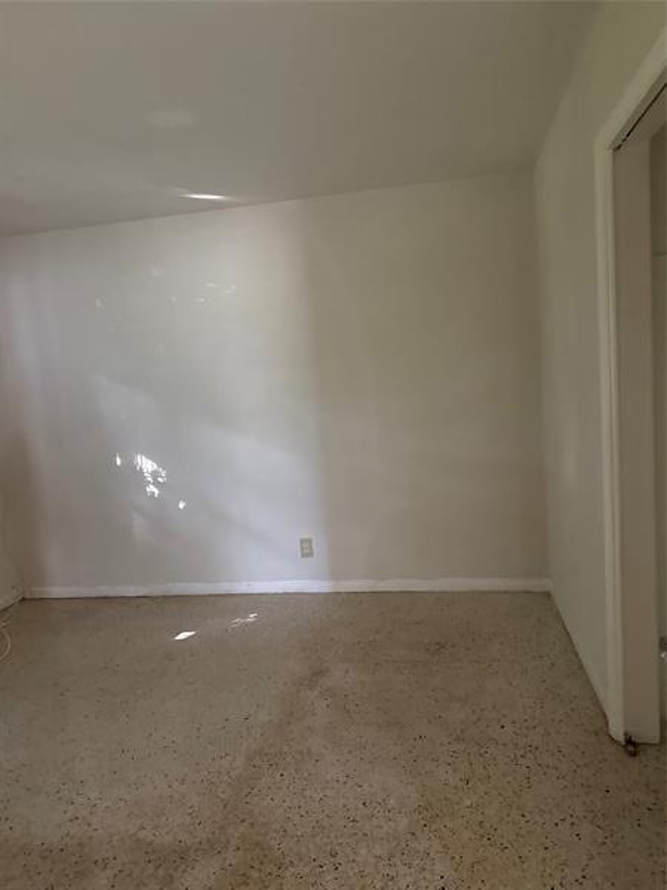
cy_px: 445
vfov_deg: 71.6
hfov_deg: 56.8
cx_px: 334
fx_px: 617
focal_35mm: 24
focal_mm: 6.76
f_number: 1.78
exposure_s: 1/40
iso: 1000
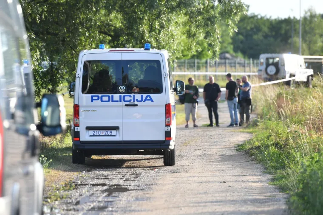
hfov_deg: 10.3
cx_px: 162
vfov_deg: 6.9
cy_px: 108
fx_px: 1795
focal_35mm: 200
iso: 280
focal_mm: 200
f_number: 5
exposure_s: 1/1000
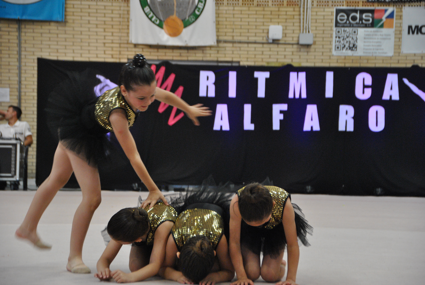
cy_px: 142
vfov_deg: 12.2
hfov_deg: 18.2
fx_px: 1330
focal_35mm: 112
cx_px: 212
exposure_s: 1/125
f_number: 5.3
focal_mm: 75
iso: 800
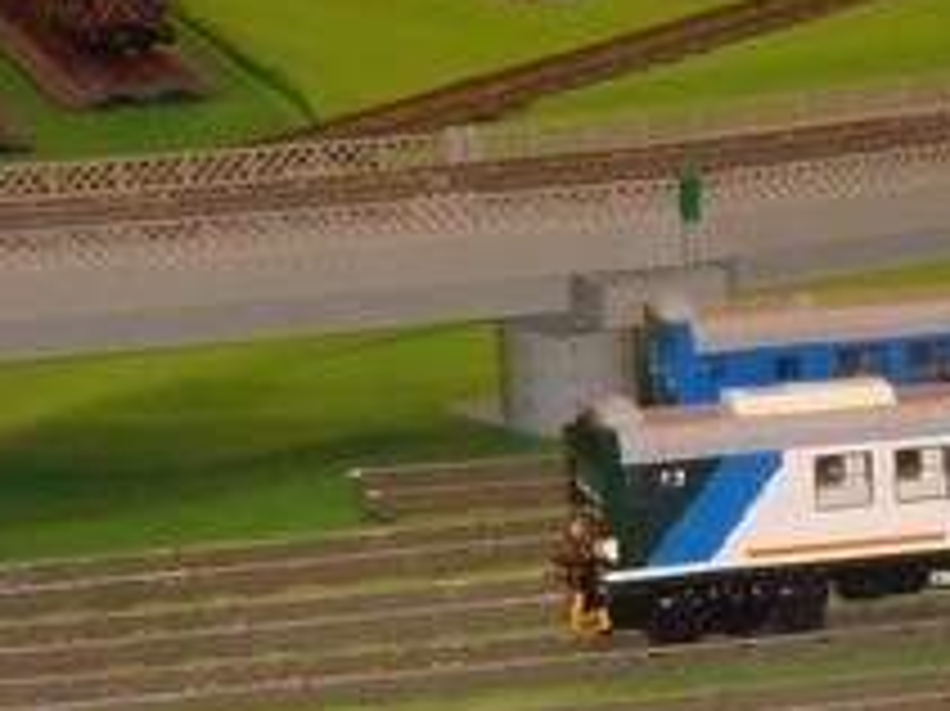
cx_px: 1405
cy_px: 360
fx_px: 6967
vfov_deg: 5.8
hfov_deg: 7.7
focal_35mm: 254
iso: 500
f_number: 4.1
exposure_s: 1/30
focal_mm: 11
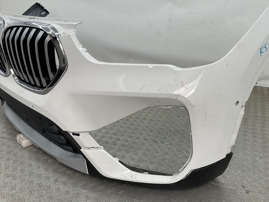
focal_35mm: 34
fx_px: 264
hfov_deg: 53.8
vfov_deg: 41.8
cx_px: 150
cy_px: 96
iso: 16
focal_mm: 3
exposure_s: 1/129
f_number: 1.8
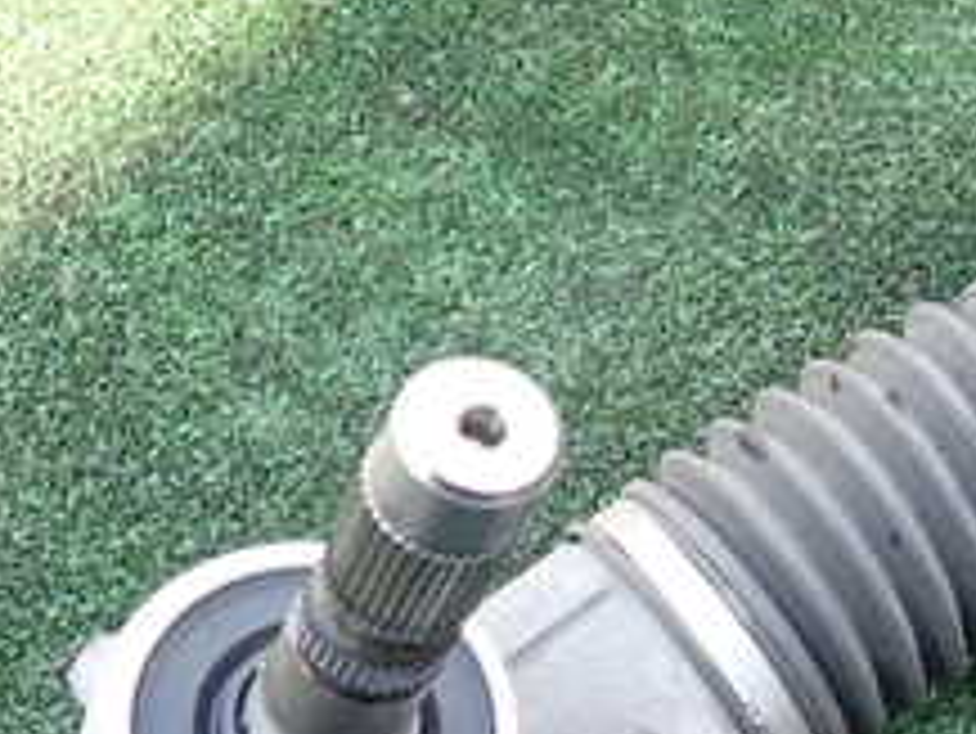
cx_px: 1183
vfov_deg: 21.2
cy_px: 522
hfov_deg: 25.2
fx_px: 1947
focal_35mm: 69
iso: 100
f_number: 2.8
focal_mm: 4.5
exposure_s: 1/80
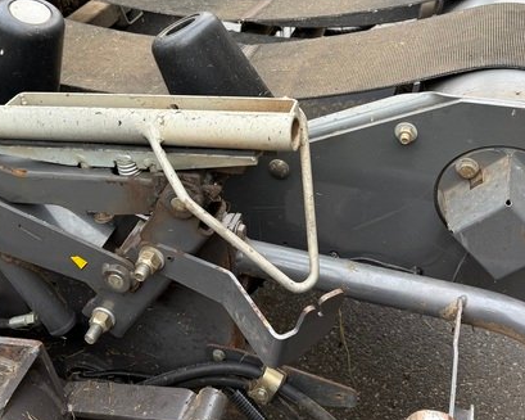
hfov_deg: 42.9
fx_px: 668
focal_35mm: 43
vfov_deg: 33.8
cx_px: 246
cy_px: 79
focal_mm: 6.76
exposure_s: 1/121
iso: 100
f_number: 1.78
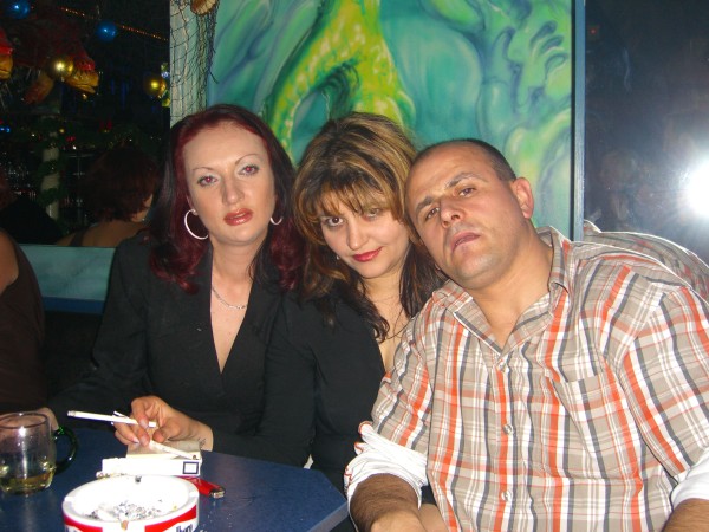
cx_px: 354
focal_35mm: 38
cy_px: 266
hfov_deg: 49.0
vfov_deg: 37.7
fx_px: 778
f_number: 2.8
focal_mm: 7.9
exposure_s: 1/60
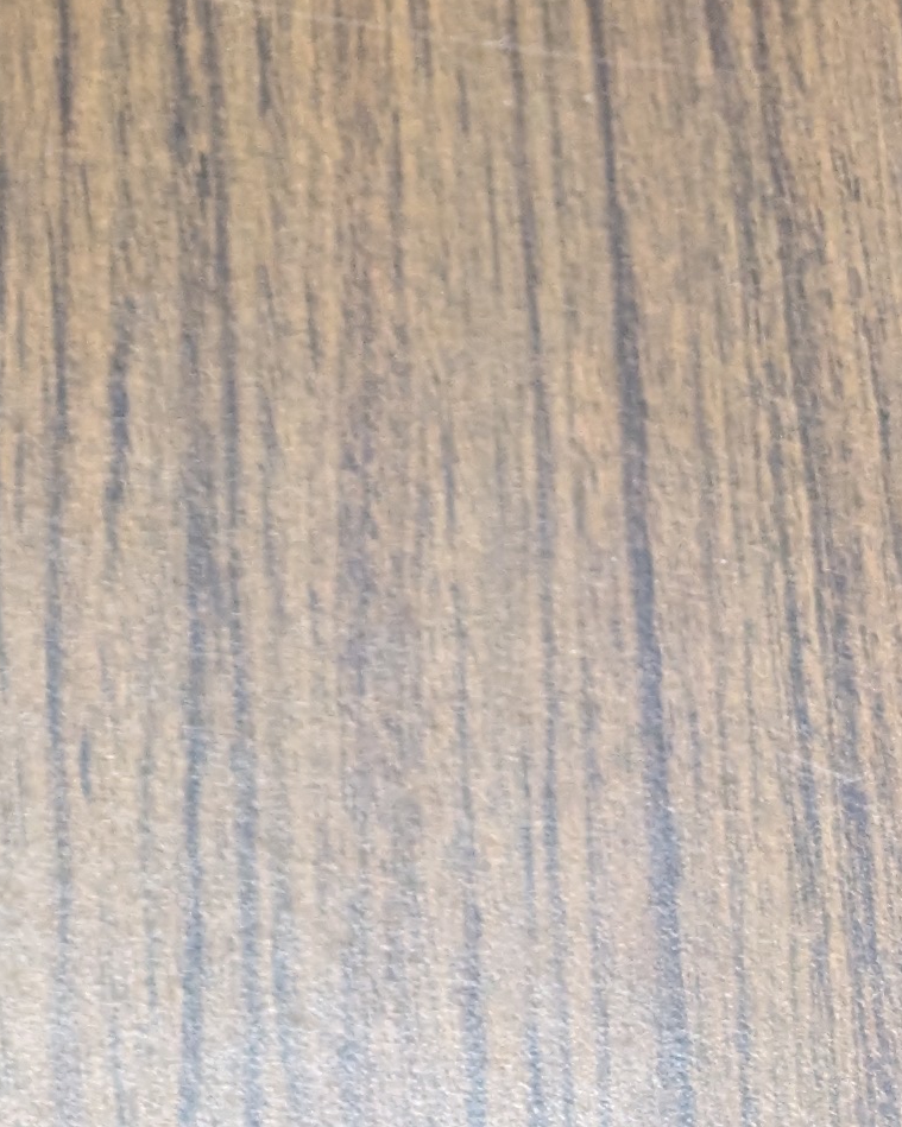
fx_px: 3738
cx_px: -1449
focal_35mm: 112
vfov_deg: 16.6
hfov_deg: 11.0
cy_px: -116
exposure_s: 1/24
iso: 258
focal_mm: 4.38
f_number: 1.73
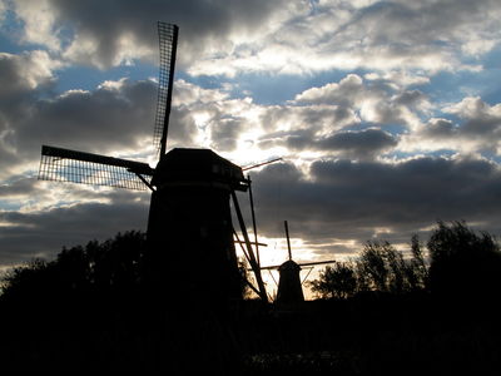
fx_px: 767
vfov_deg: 27.5
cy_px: 188
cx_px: 250
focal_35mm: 53
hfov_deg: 36.2
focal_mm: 13.7
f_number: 7.7
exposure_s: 1/517
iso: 100
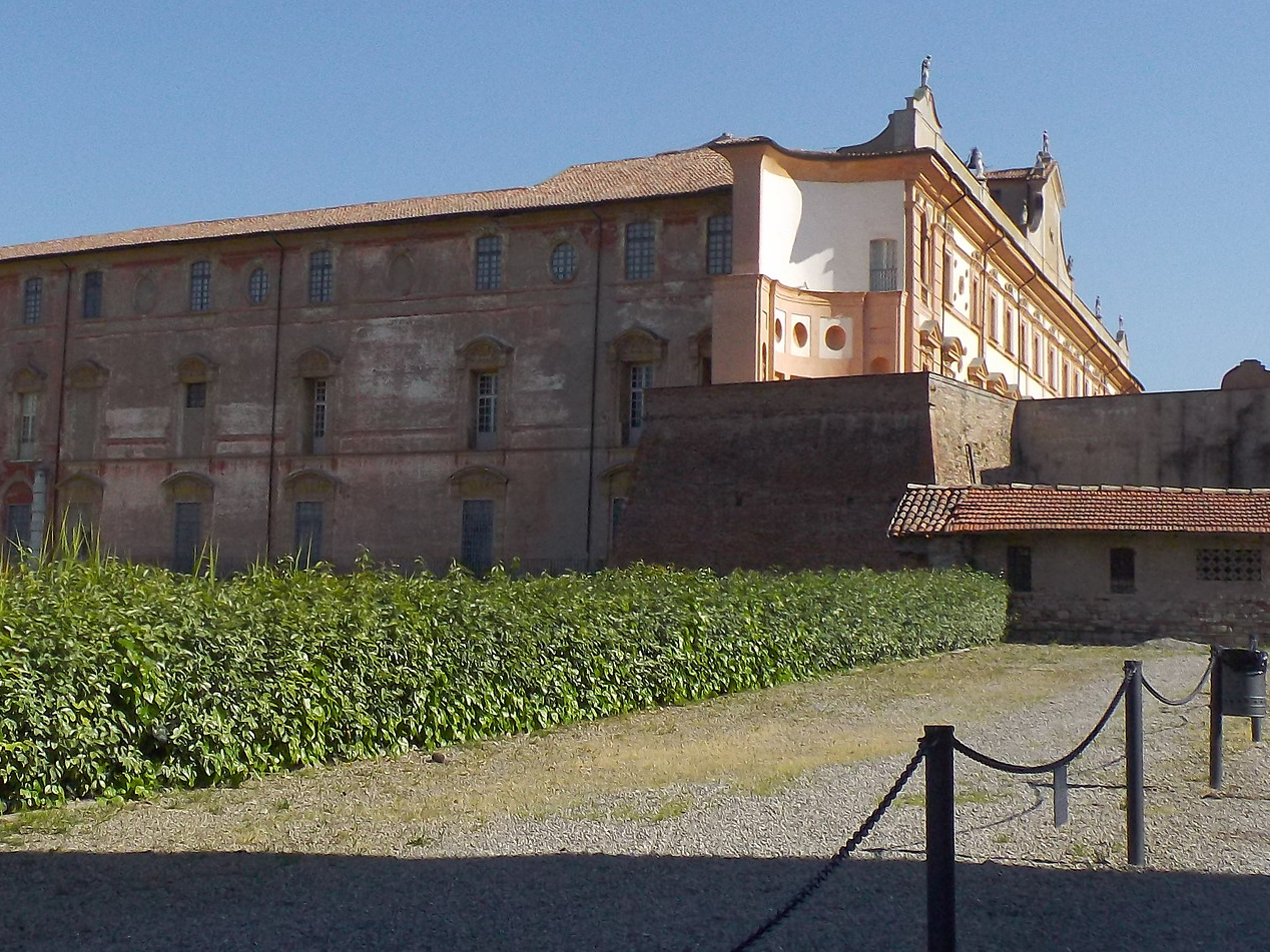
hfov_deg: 35.8
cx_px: 428
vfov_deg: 27.5
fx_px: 1944
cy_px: 404
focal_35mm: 53
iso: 200
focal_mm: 5
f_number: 9.3
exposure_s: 1/400
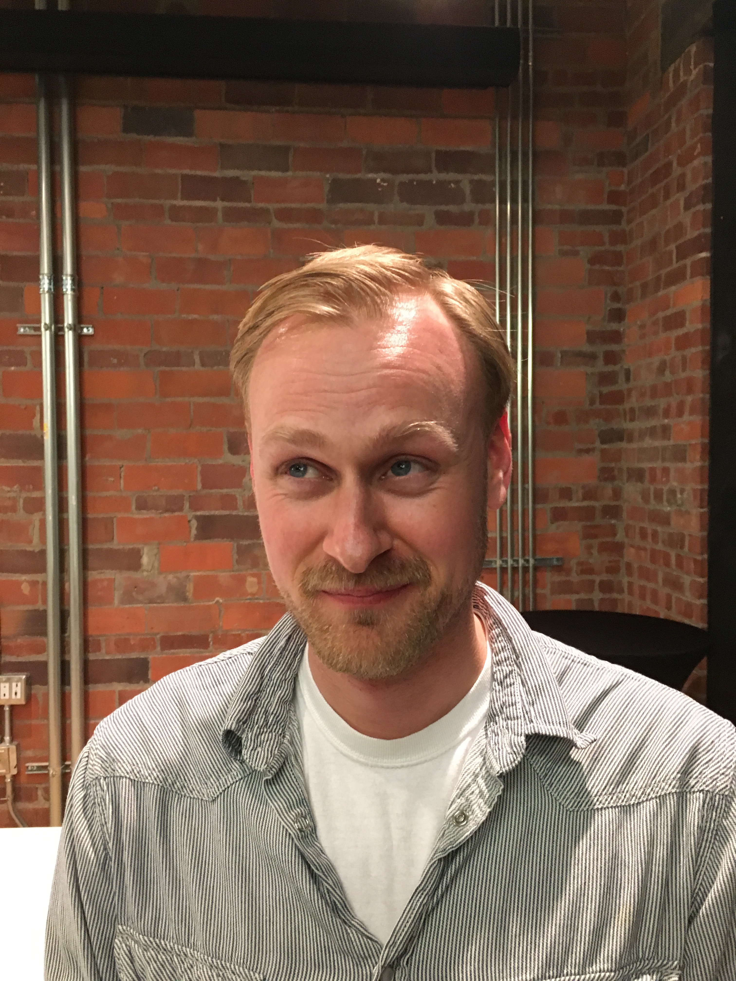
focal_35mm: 29
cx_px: 368
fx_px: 822
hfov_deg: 48.2
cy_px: 490
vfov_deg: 61.7
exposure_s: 1/30
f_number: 2.2
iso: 200
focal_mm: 4.15
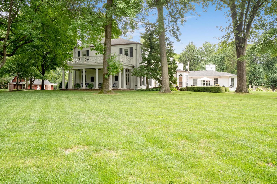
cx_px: 138
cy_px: 92
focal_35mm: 36
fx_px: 277
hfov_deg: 53.1
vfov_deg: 36.9
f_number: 8
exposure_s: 1/50
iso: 400
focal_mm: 18
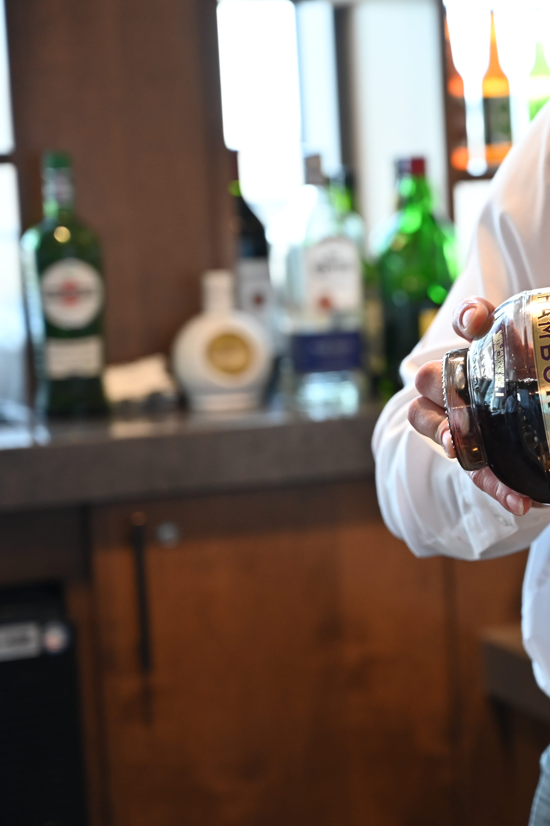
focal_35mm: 106
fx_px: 2429
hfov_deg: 12.7
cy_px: 410
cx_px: 602
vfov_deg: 19.3
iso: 1000
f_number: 4
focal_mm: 70
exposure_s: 1/125
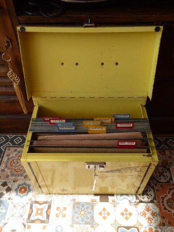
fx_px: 194
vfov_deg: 61.7
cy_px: 116
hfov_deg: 48.2
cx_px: 87
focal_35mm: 29
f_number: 3.5
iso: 100
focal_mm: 5
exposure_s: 1/125
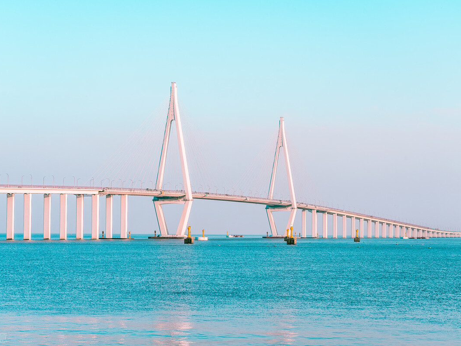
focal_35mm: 87
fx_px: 1159
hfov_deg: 22.5
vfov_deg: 17.0
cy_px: 173
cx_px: 221
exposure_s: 1/125
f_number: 11
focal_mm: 80
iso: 320
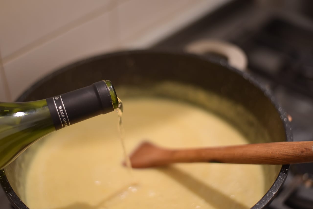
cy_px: 104
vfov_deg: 27.0
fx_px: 435
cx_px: 156
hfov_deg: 39.6
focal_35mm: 50
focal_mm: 50
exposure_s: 1/60
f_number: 1.8
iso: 900
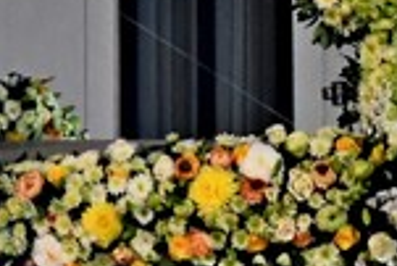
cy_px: 550
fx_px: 2108
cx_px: -318
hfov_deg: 10.2
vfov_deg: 6.9
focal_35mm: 191
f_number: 2.8
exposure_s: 1/30
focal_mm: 16
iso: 2500
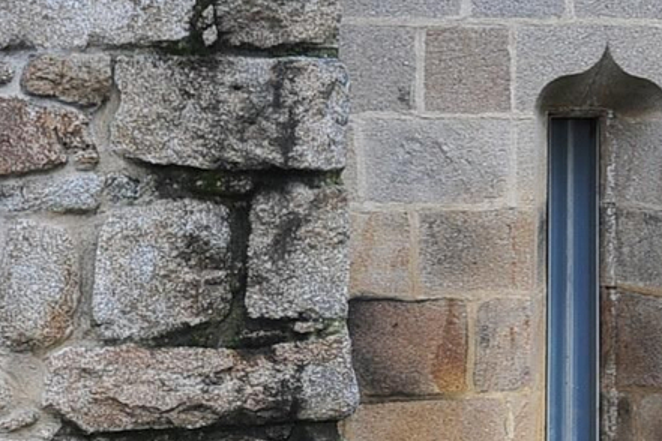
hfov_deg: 5.1
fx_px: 7337
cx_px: 959
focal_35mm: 399
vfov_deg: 3.4
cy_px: 703
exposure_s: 1/800
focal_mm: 110
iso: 500
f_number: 3.2
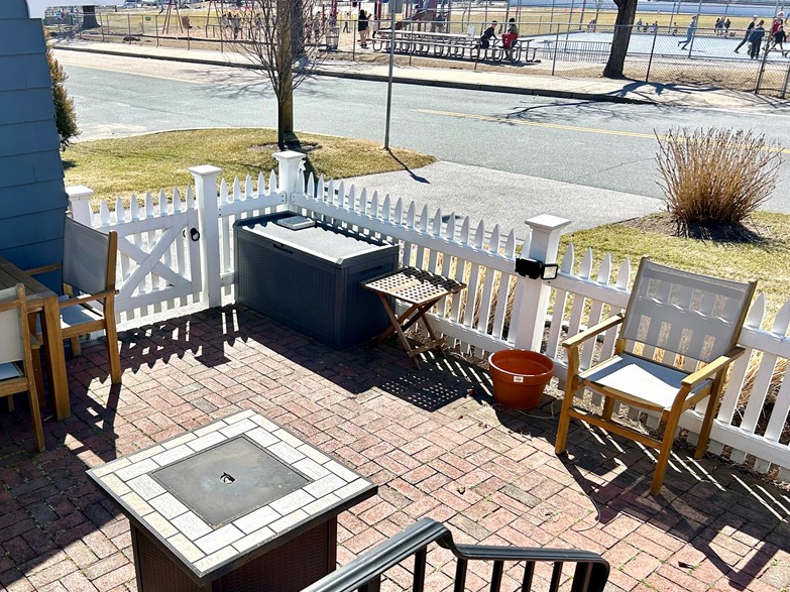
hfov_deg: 53.2
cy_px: 381
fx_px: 776
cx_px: 286
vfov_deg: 41.4
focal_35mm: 34
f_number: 1.5
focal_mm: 5.7
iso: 50
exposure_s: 1/3460
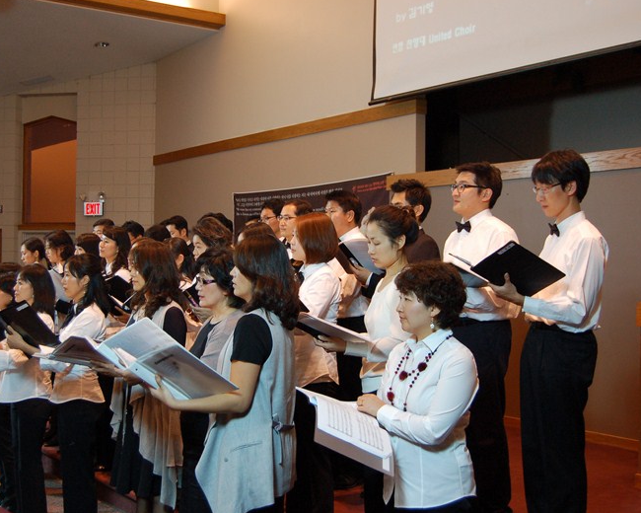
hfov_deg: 41.0
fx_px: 854
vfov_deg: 33.4
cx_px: 257
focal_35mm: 45
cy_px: 257
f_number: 4.2
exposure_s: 1/20
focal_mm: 26
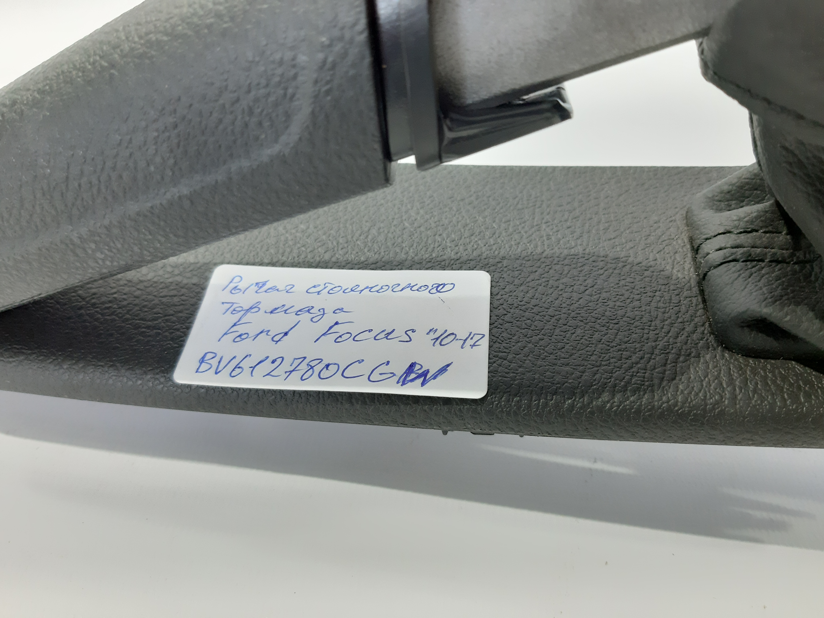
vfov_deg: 51.4
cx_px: 412
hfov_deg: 65.3
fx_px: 643
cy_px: 309
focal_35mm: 27
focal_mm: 3.93
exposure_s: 1/33
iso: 400
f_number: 1.7
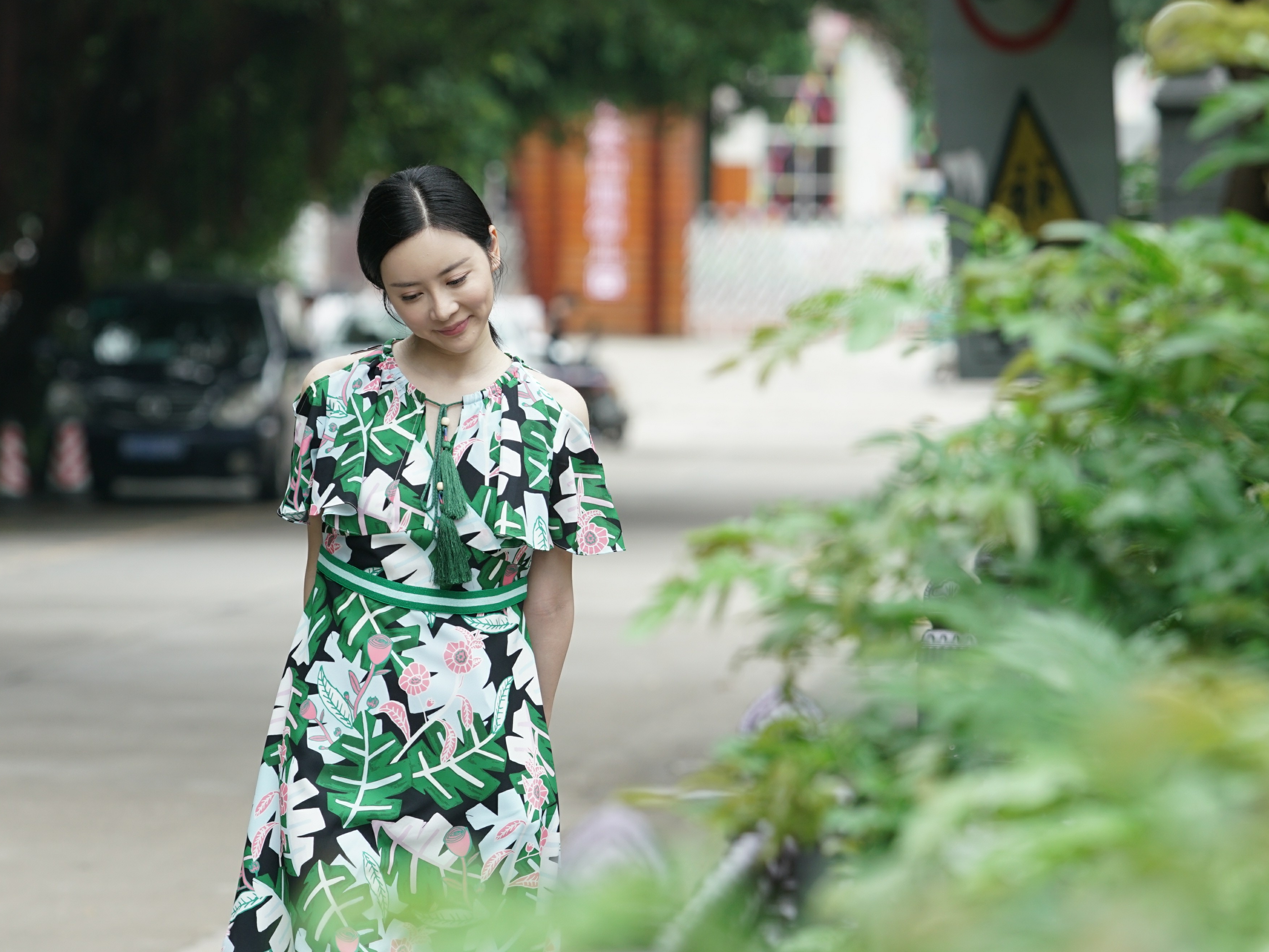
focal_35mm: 268
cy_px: 475
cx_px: 608
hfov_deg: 7.4
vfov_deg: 5.5
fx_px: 9825
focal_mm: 165
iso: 250
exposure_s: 1/320
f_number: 4.5
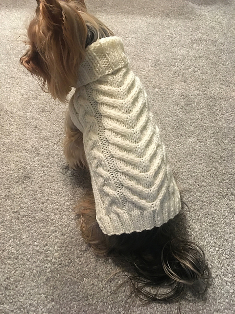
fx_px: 262
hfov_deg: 48.2
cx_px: 118
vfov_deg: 61.7
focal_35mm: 29
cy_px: 157
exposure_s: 1/17
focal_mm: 4.15
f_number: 2.2
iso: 250
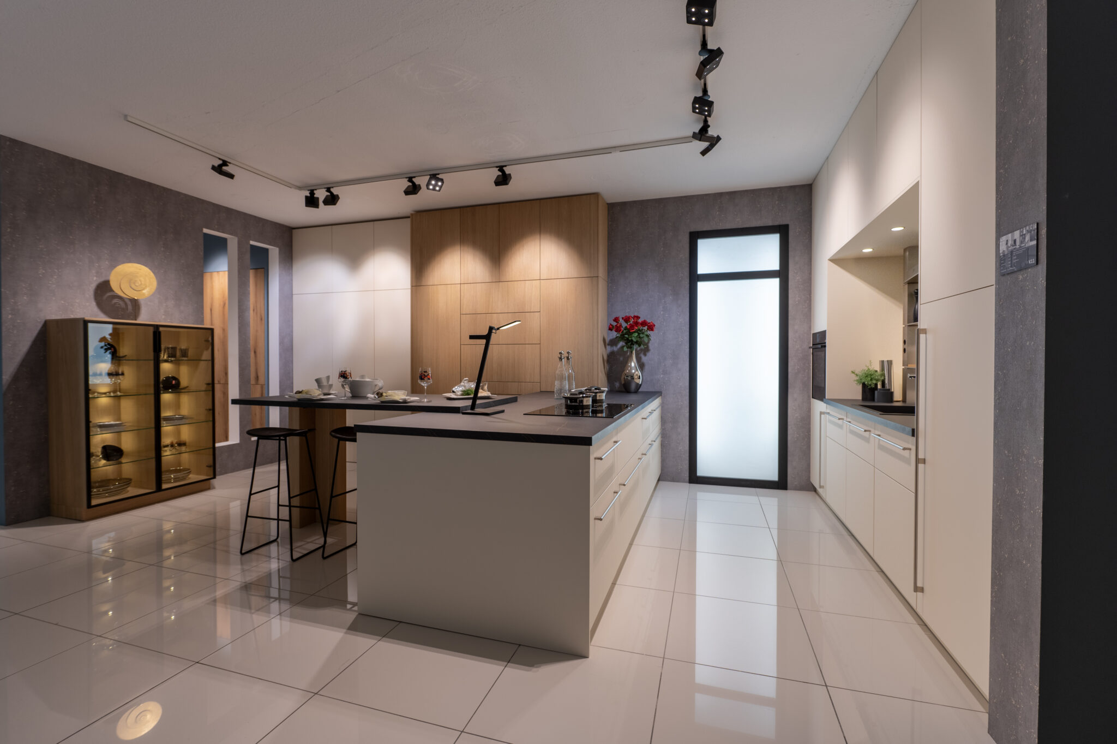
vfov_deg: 73.7
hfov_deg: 96.8
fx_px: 496
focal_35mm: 16
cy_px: 372
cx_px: 558
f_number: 4
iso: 400
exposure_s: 1/250
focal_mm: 16
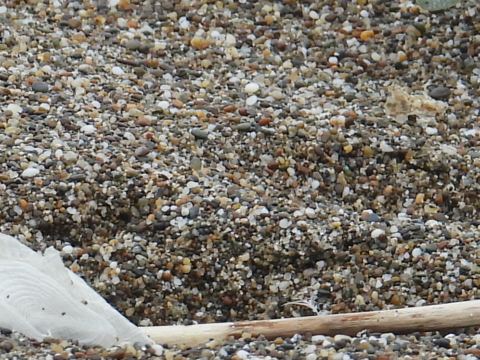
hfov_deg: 1.2
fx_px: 22439
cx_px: -418
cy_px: 91
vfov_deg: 0.9
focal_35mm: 1618
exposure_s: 1/400
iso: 100
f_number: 5
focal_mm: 62.5
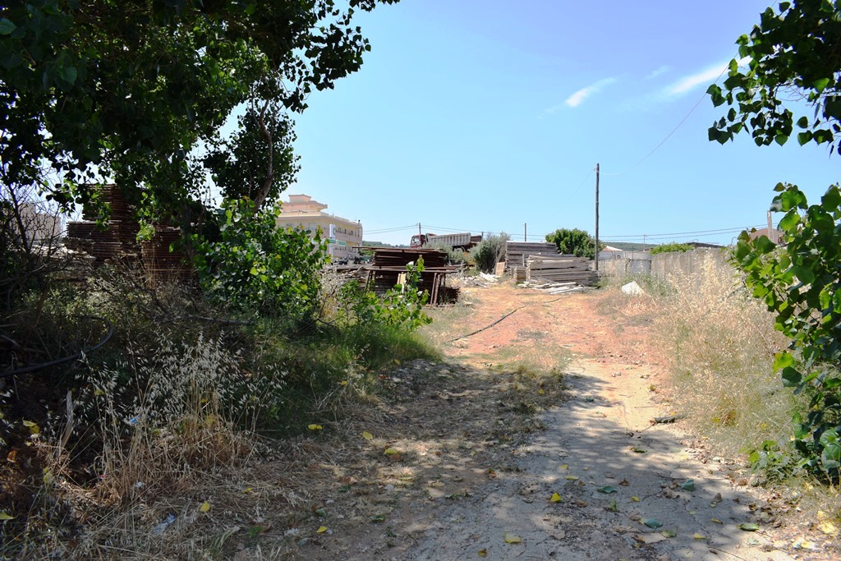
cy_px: 280
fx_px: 631
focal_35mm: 27
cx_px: 420
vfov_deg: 47.9
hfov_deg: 67.4
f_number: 9
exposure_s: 1/200
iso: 100
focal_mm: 18
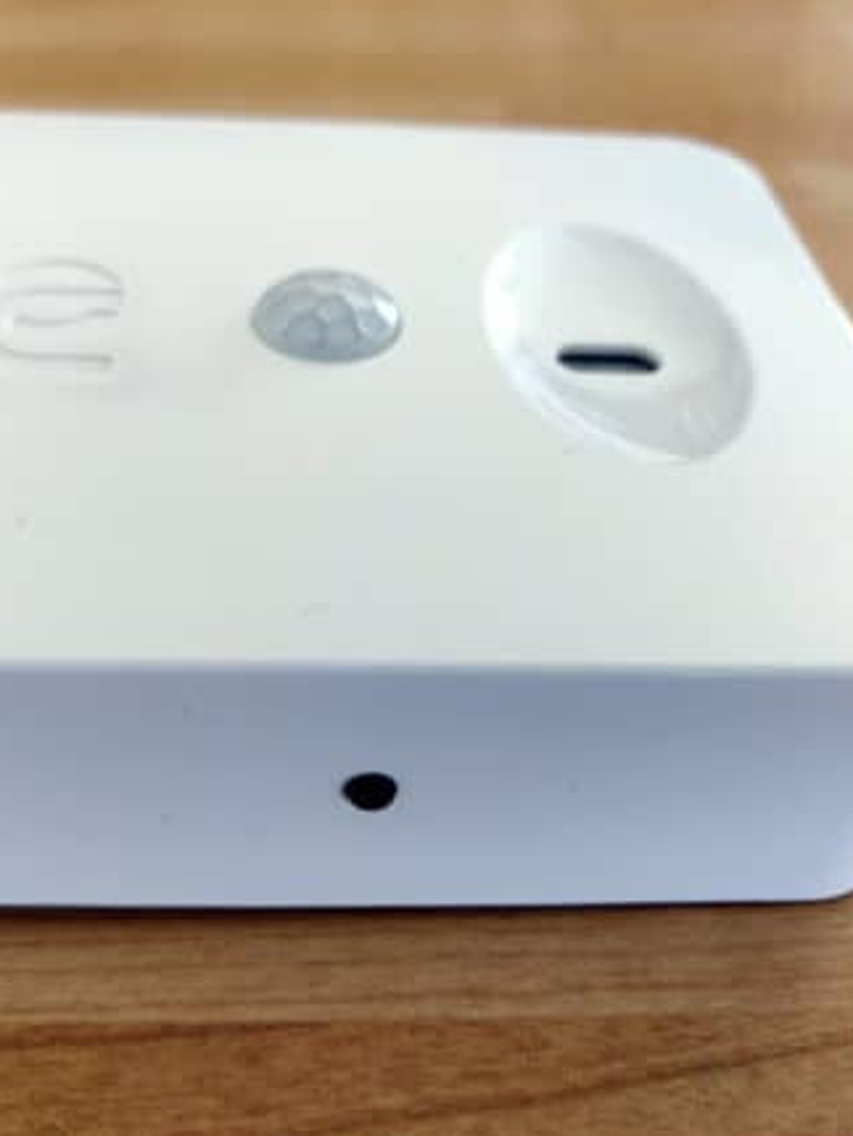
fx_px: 1116
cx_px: 342
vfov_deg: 53.9
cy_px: 569
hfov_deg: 41.6
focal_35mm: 34
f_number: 1.7
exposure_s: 1/100
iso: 200
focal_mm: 4.2
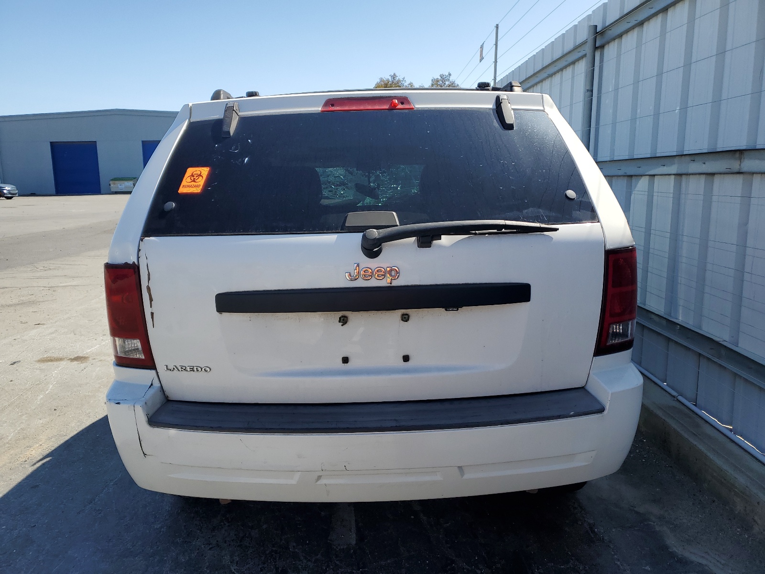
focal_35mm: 26
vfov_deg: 53.1
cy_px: 287
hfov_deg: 67.3
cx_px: 382
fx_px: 575
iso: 50
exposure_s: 1/2500
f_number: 1.5
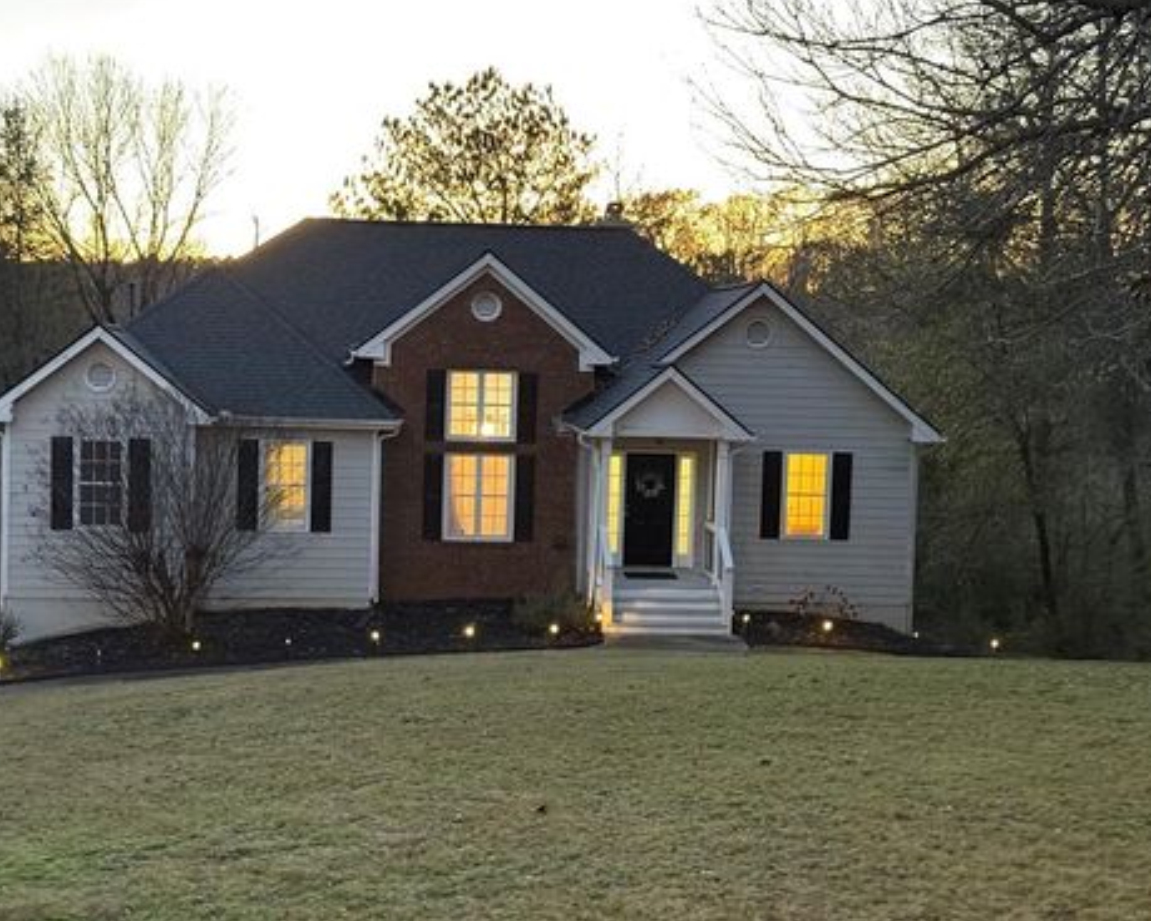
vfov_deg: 29.7
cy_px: 453
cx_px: 532
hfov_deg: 36.6
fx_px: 1737
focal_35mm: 51
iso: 1000
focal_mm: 6.76
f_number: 1.78
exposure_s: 1/20
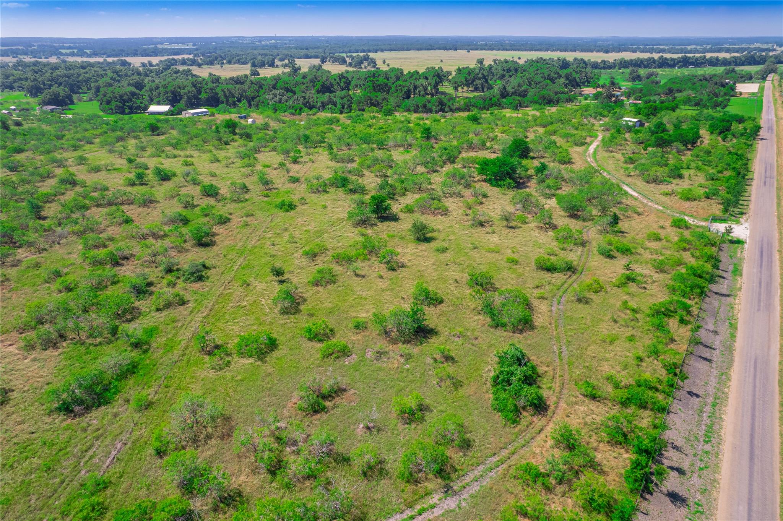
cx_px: 392
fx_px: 478
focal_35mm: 22
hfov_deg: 78.6
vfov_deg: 57.2
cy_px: 260
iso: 110
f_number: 2.8
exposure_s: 1/1600
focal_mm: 8.38
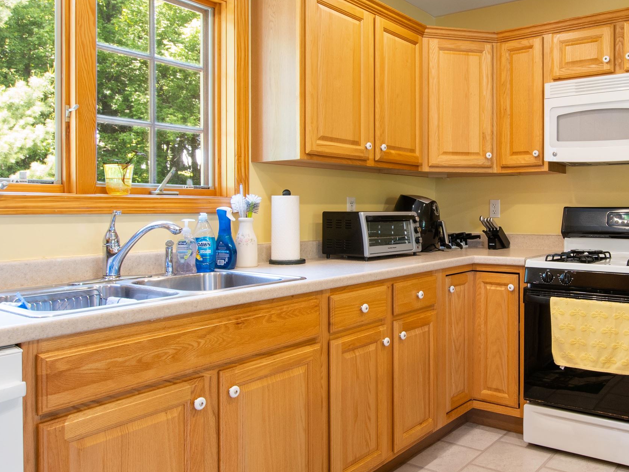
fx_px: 545
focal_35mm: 30
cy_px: 212
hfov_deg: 58.0
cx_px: 442
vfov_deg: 46.7
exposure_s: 1/2
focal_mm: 11.5
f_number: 8
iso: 100
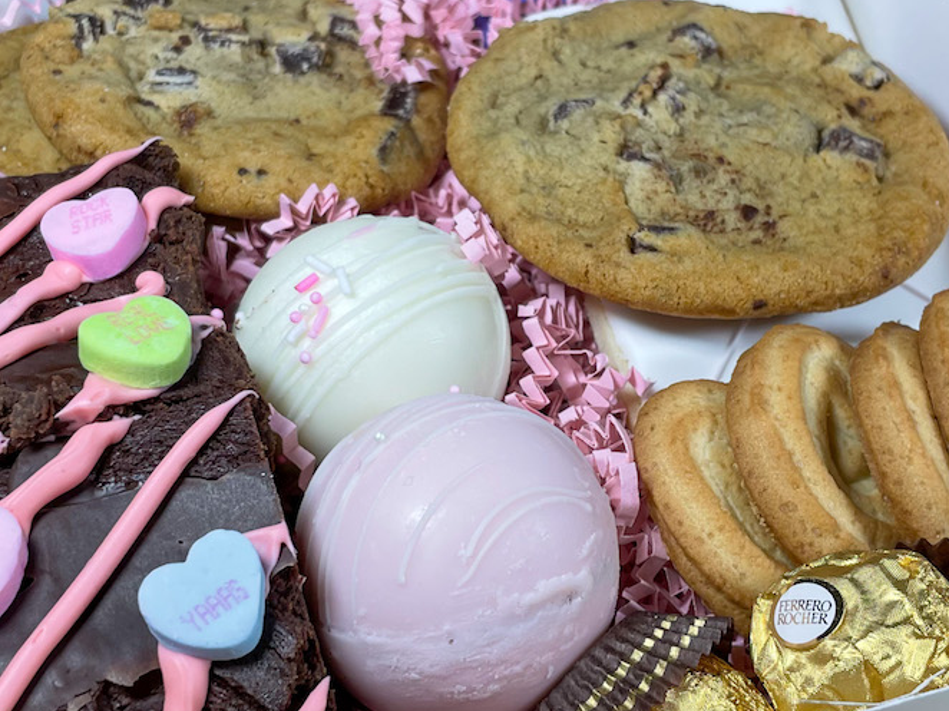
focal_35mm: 55
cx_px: 453
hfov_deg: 34.9
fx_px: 1507
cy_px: 334
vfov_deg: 26.5
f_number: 1.6
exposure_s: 1/120
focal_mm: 4.2
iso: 32
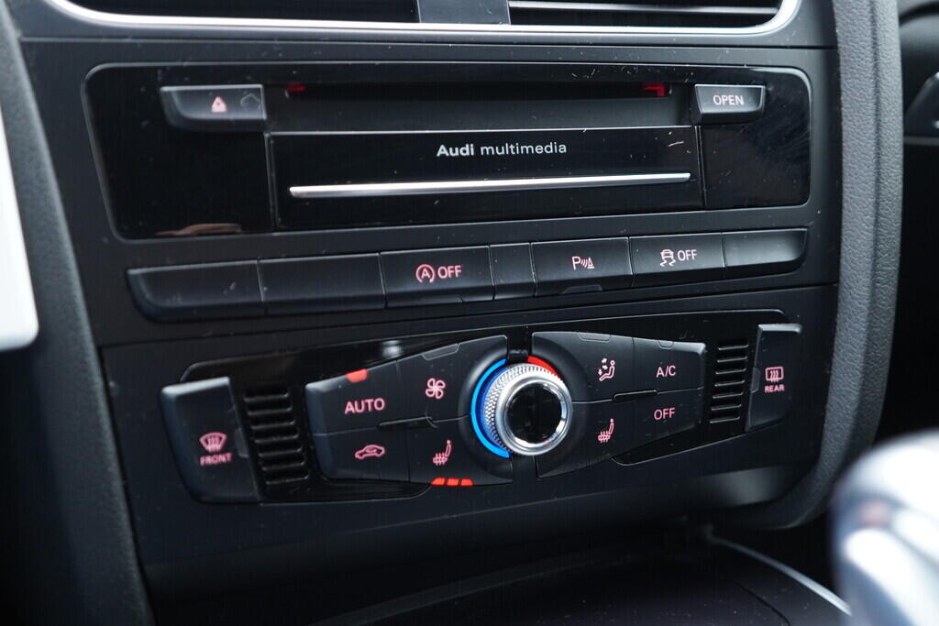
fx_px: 939
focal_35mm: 36
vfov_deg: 36.9
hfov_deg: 53.1
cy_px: 313
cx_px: 470
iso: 640
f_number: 2.8
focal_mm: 24
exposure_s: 1/40
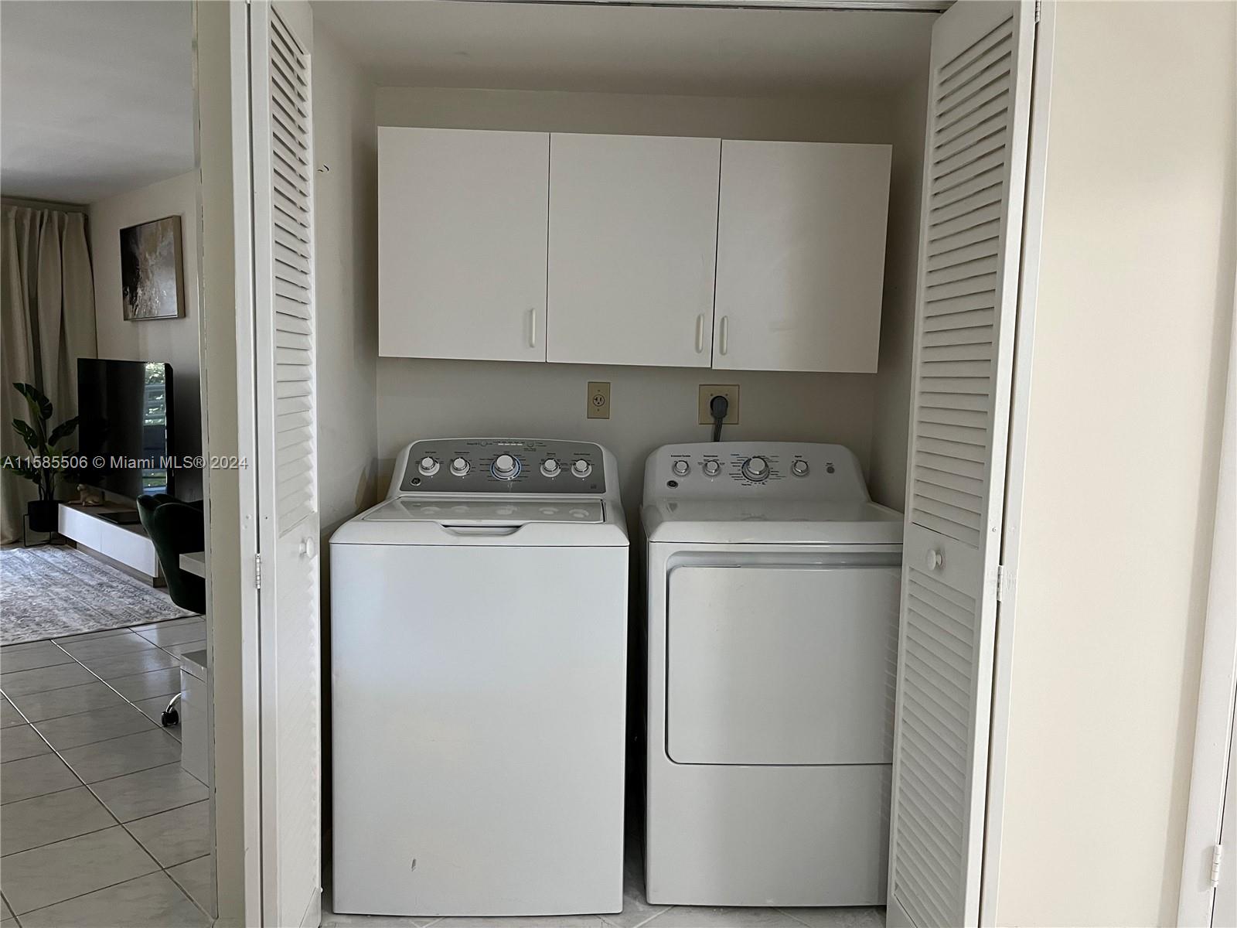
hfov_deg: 67.3
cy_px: 464
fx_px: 929
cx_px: 618
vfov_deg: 53.1
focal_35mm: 26
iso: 200
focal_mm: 5.1
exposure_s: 1/60
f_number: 1.6
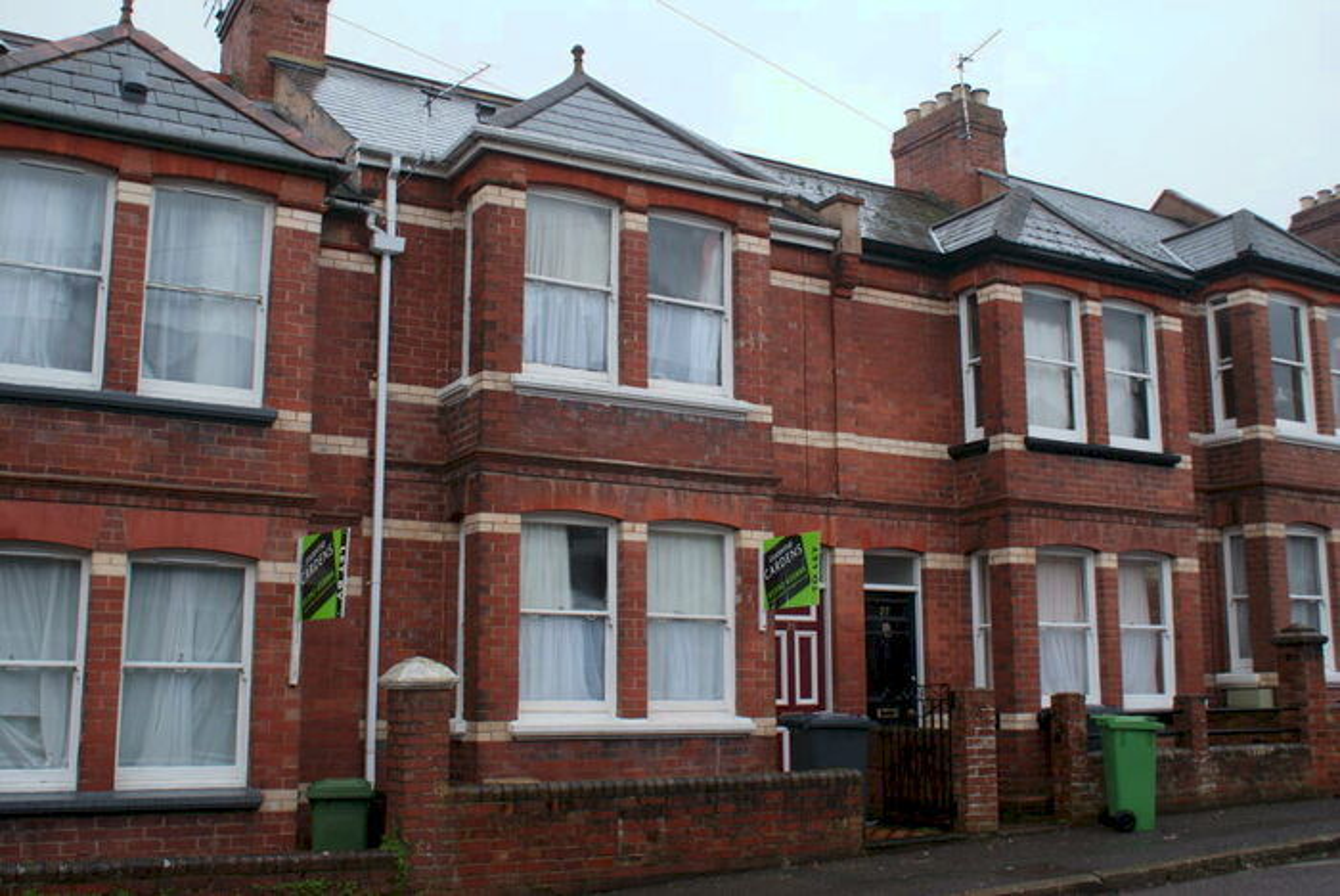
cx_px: 670
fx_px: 1453
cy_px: 448
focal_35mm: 39
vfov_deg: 34.3
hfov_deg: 49.5
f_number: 4.5
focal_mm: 26
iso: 100
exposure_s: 1/40
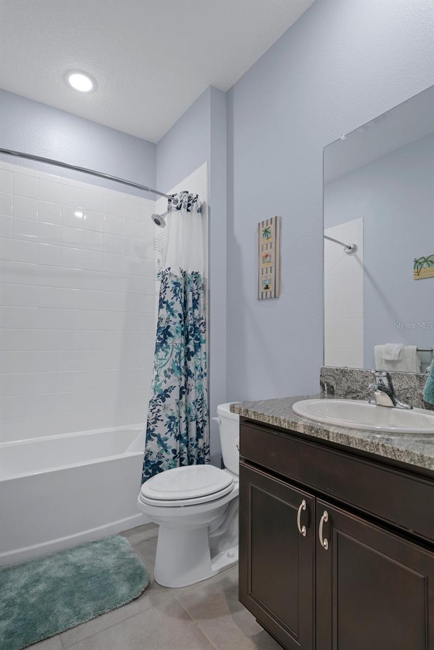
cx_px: 217
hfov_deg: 67.4
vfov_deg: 90.0
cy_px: 325
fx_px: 325
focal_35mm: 18
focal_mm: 18
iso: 320
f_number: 8
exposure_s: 1.6
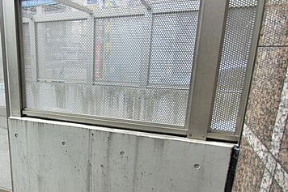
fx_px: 216
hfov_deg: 62.4
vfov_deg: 47.9
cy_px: 100
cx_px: 62
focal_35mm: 27
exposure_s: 1/60
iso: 100
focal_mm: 10
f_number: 5.6
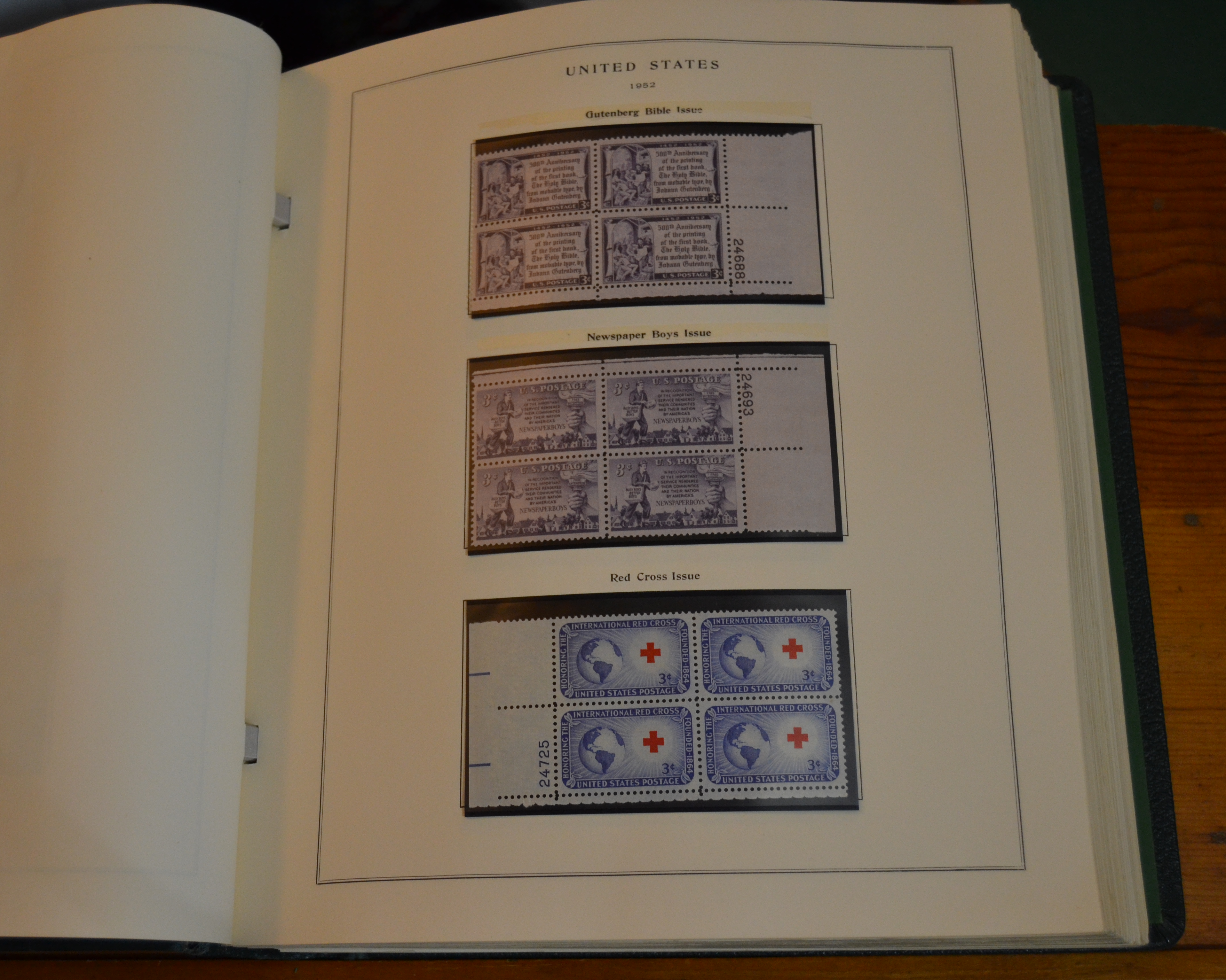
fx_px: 1596
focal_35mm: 44
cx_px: 557
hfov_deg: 42.0
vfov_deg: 34.1
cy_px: 489
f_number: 4
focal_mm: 26
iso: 900
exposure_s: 1/60
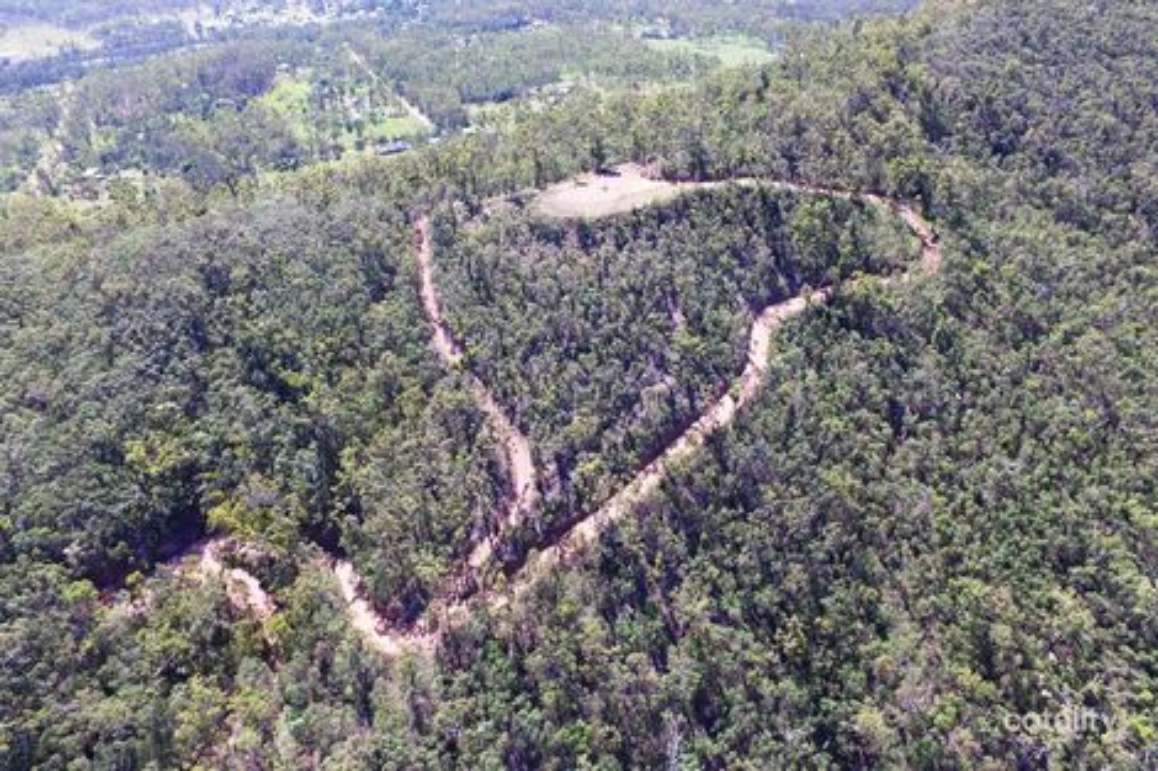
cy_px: 386
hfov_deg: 84.0
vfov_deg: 61.9
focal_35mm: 20
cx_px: 579
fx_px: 643
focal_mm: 3.61
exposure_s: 1/329
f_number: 2.8
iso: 100
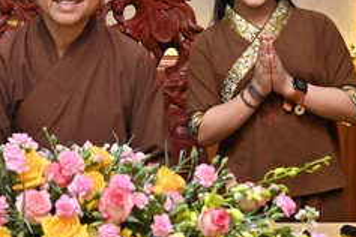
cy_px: -28
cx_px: 68
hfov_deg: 14.9
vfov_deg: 9.9
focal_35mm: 137
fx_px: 1355
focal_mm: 50
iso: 1000
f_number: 5
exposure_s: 1/80
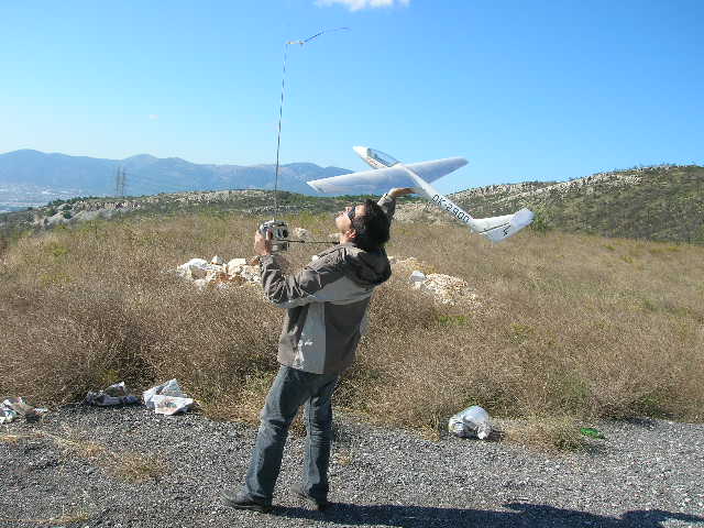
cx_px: 352
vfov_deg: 41.8
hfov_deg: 54.0
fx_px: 691
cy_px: 264
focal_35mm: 34
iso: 50
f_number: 4.9
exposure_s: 1/310
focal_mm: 5.7
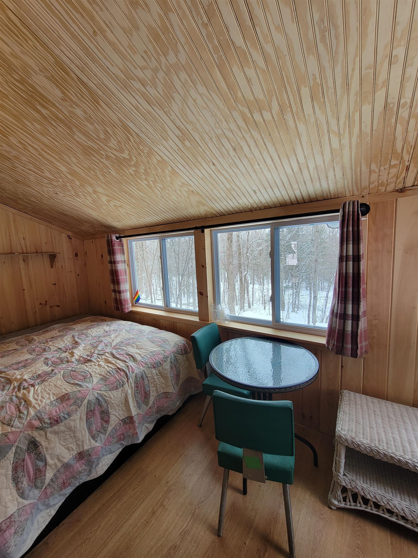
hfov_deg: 89.9
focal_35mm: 13
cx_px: 209
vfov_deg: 106.2
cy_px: 279
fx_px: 209
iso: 80
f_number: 2.2
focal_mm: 2.2
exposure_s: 1/60
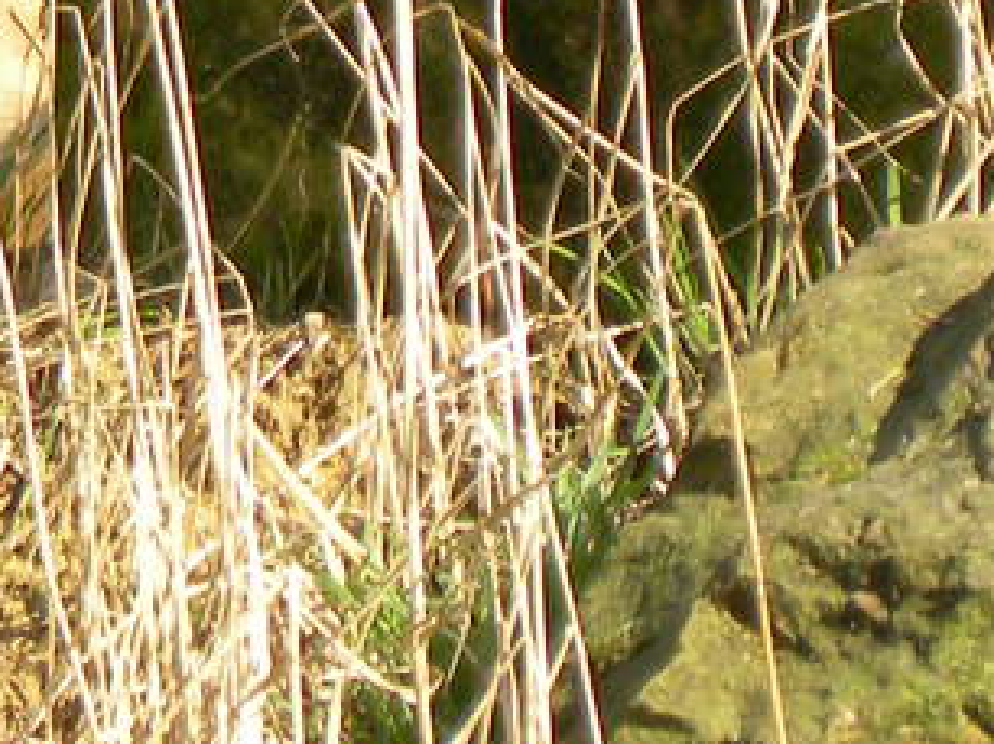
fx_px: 43670
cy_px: -325
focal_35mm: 1522
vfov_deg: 1.0
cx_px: -1124
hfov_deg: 1.3
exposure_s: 1/210
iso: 64
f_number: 4.5
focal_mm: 51.8
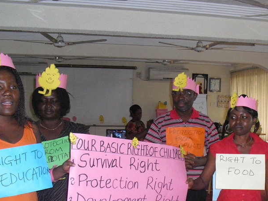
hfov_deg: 31.2
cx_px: 197
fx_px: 472
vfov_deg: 23.6
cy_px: 166
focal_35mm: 61
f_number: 3.1
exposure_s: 1/60
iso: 400
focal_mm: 6.3
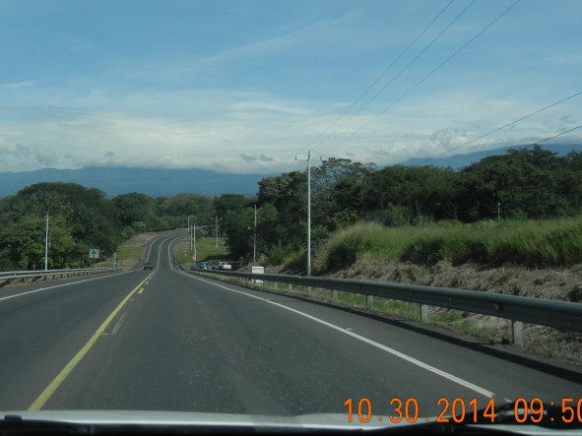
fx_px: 874
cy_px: 111
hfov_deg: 36.0
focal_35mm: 52
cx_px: 148
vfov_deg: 27.6
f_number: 7
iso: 160
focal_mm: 5.4
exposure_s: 1/563
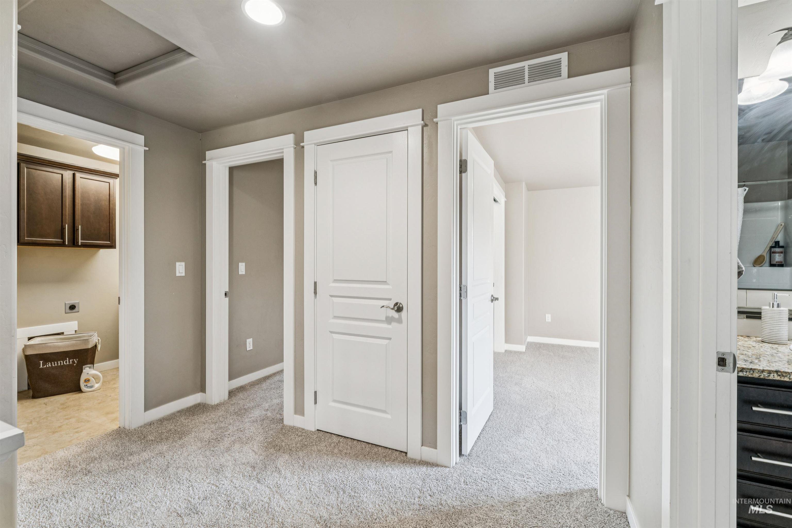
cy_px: 264
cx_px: 396
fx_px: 341
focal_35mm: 16
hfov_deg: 98.5
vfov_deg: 75.5
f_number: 13
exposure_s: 1/6
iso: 400
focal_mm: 15.5
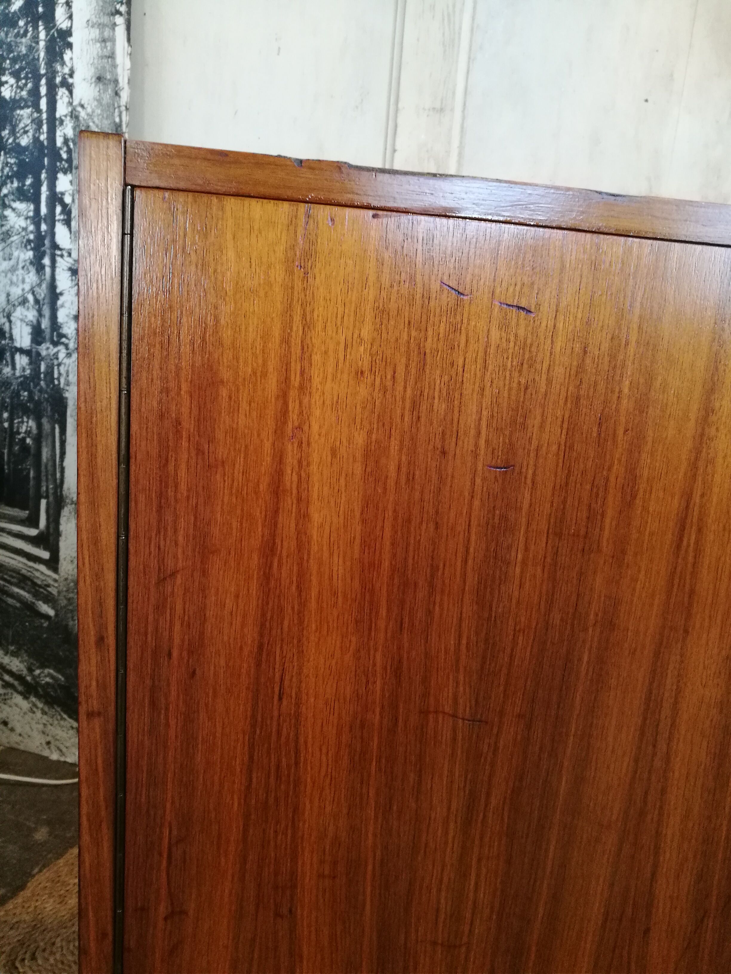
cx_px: 366
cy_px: 487
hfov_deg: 51.4
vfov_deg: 65.3
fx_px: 760
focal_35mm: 27
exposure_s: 1/33.3
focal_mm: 4.5
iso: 400
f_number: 2.2
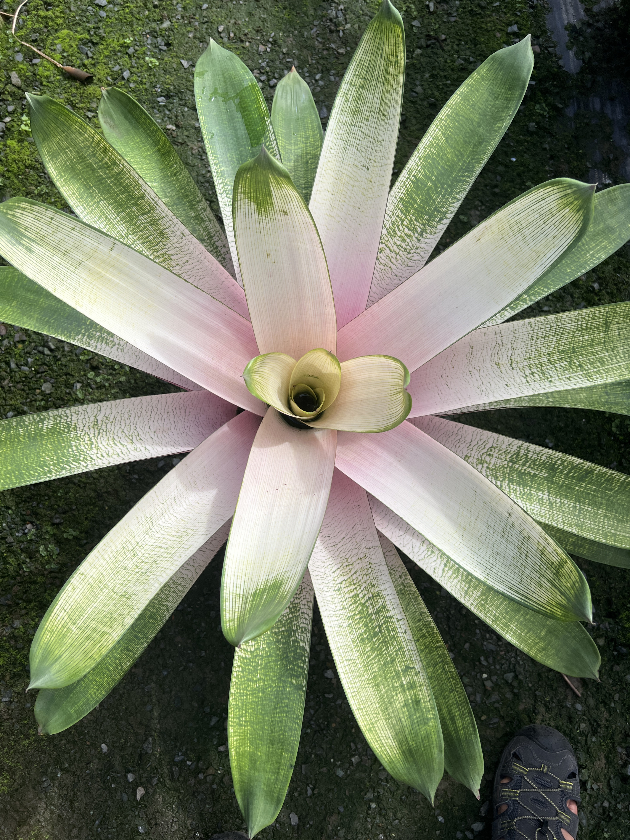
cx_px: 318
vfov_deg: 65.3
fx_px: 655
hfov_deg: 51.4
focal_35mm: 27
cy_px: 424
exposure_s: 1/1468
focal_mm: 5.7
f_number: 1.5
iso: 50
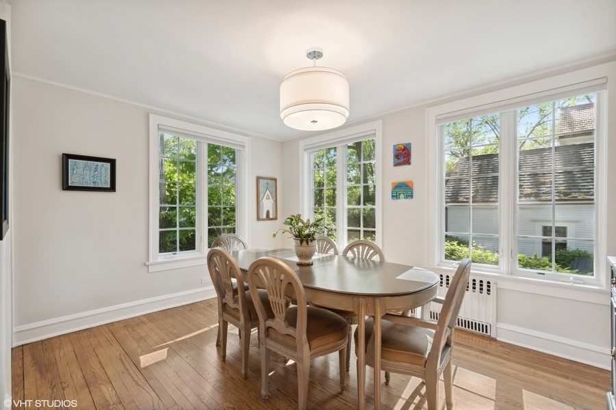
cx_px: 308
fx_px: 257
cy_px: 205
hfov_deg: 100.4
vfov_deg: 77.3
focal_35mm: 15
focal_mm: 10
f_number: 9
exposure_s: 1/13
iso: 200
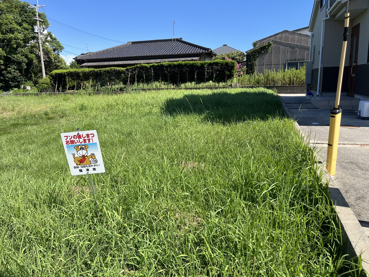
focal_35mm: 26
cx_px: 184
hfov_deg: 67.3
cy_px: 138
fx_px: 277
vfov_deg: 53.1
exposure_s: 1/2101
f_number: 1.6
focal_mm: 5.1
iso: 50
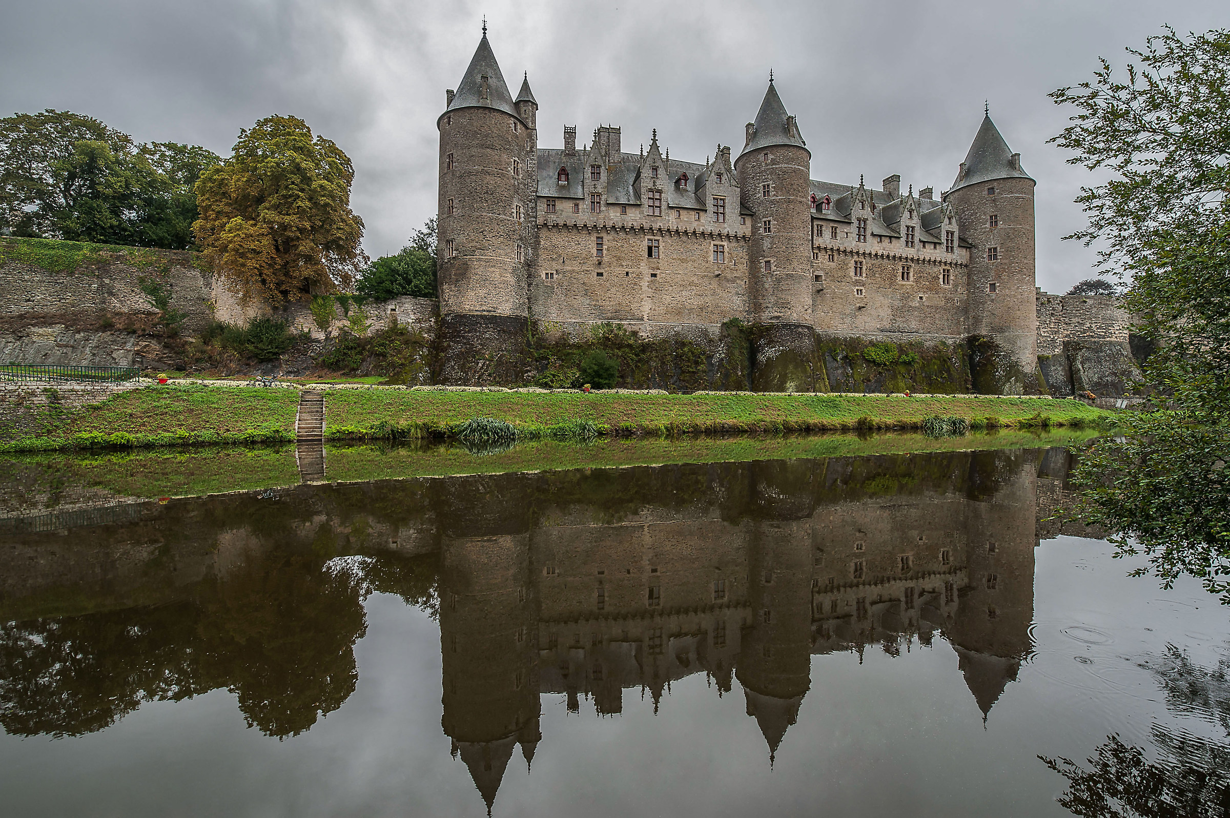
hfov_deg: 100.4
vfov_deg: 77.2
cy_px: 409
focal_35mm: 15
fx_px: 512
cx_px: 615
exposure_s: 1/60
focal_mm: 15
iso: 200
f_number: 8
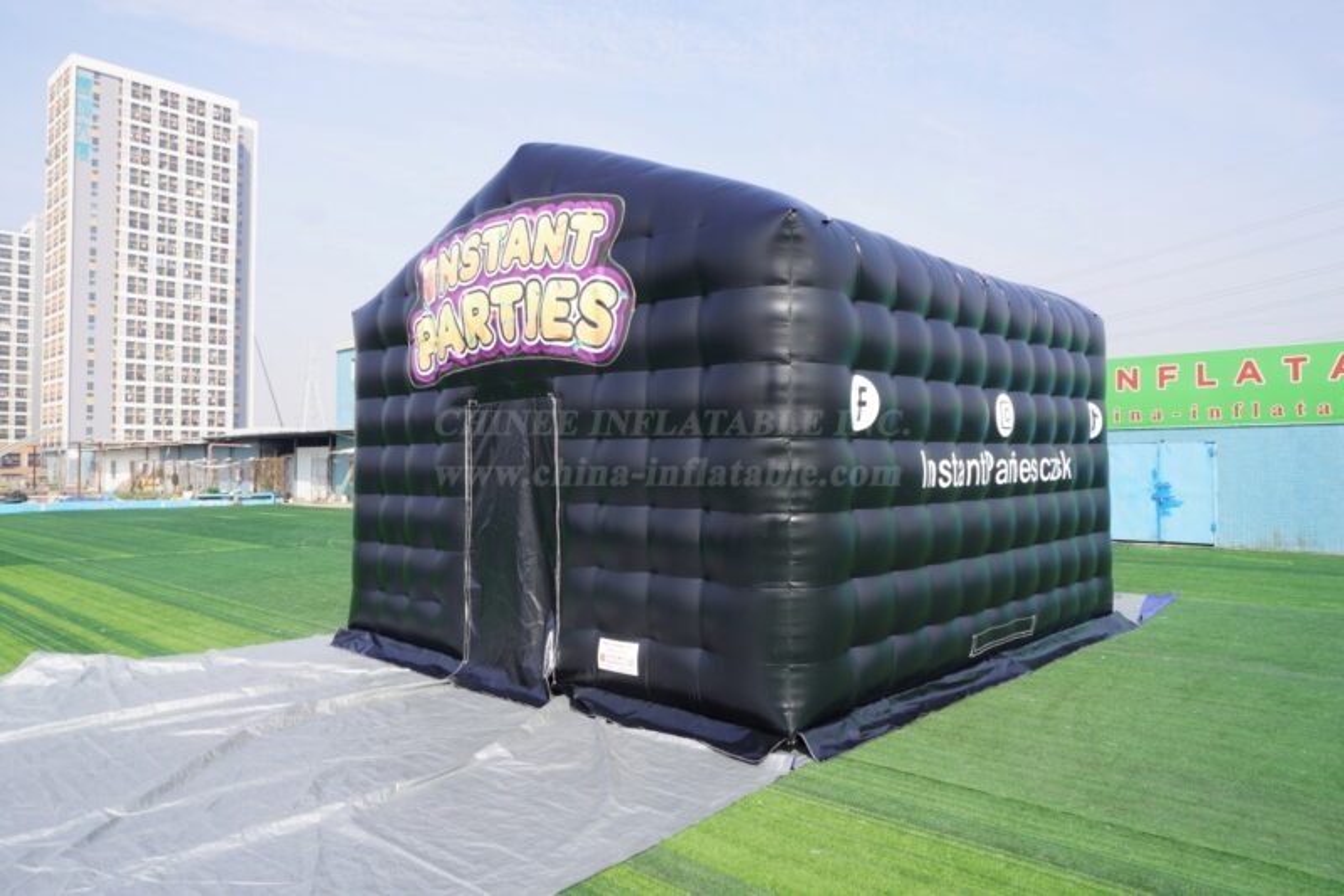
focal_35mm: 24
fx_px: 896
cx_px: 672
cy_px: 448
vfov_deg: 53.1
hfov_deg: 73.8
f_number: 8
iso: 100
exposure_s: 1/125
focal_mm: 16
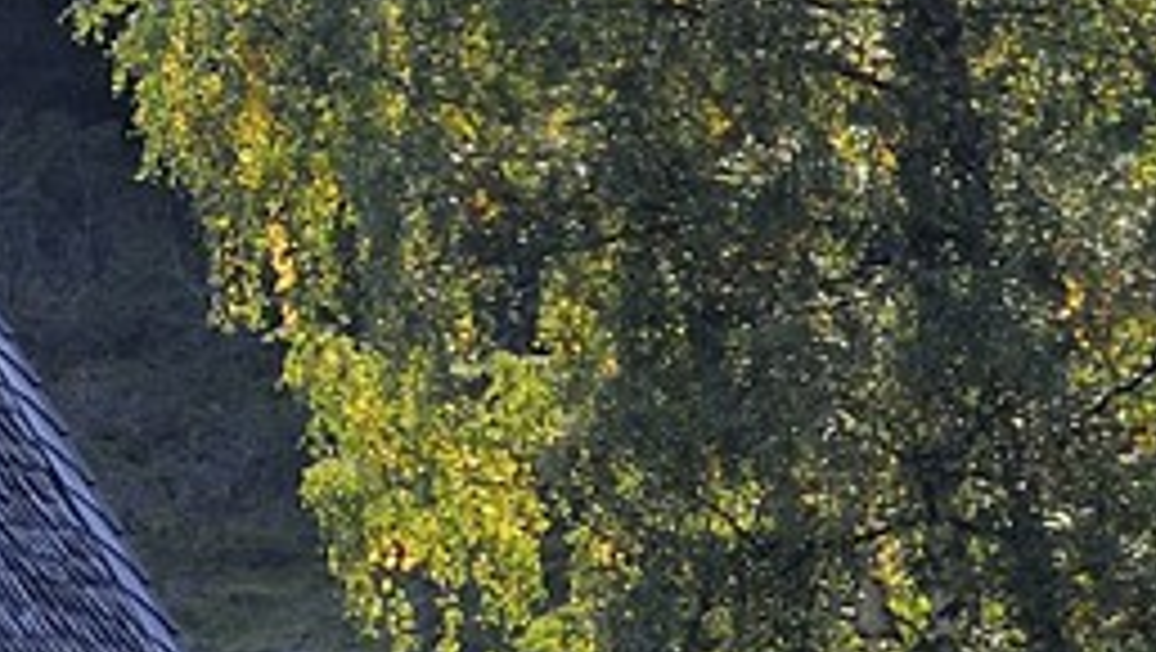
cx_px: -1903
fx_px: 29969
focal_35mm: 977
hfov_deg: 2.2
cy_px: 288
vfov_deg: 1.2
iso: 200
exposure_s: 1/320
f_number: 4
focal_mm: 150
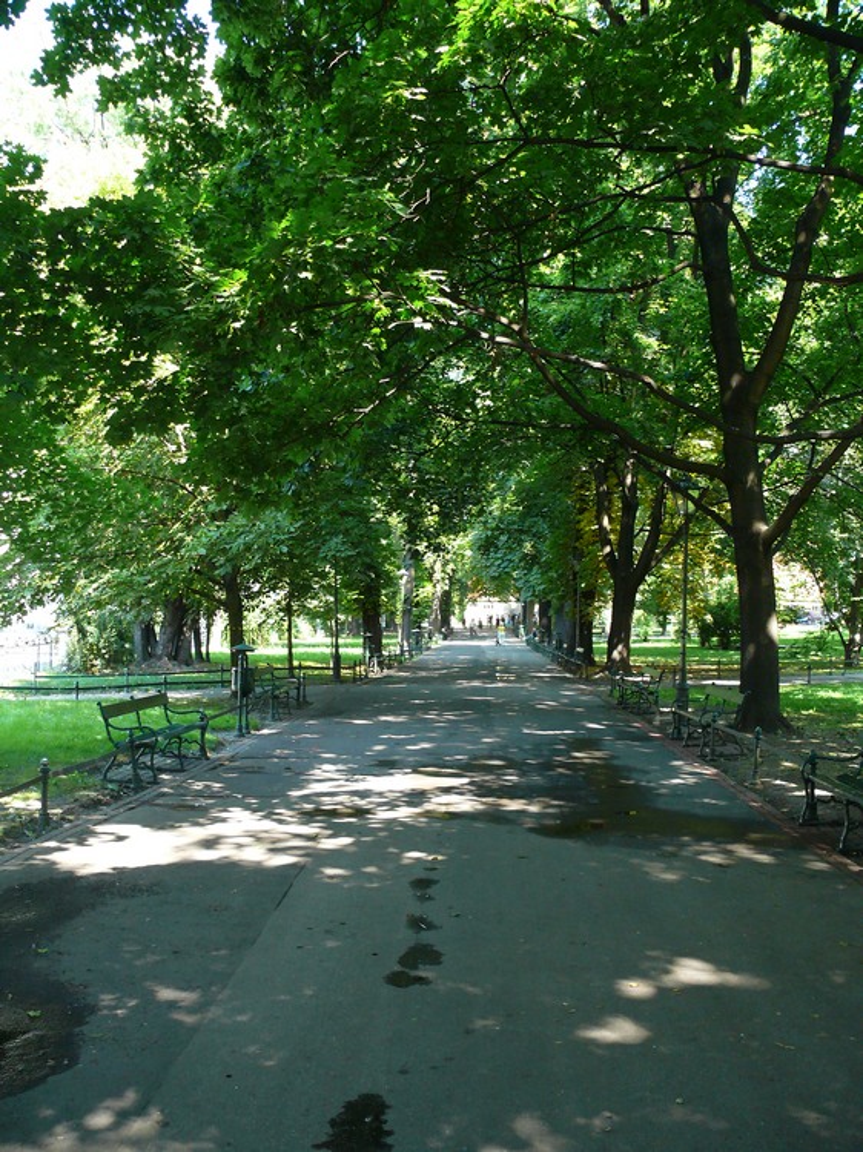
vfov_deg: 52.6
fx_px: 1164
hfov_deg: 40.7
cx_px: 432
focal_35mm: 35
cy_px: 576
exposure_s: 1/30
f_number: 2.8
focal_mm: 7.4
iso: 200
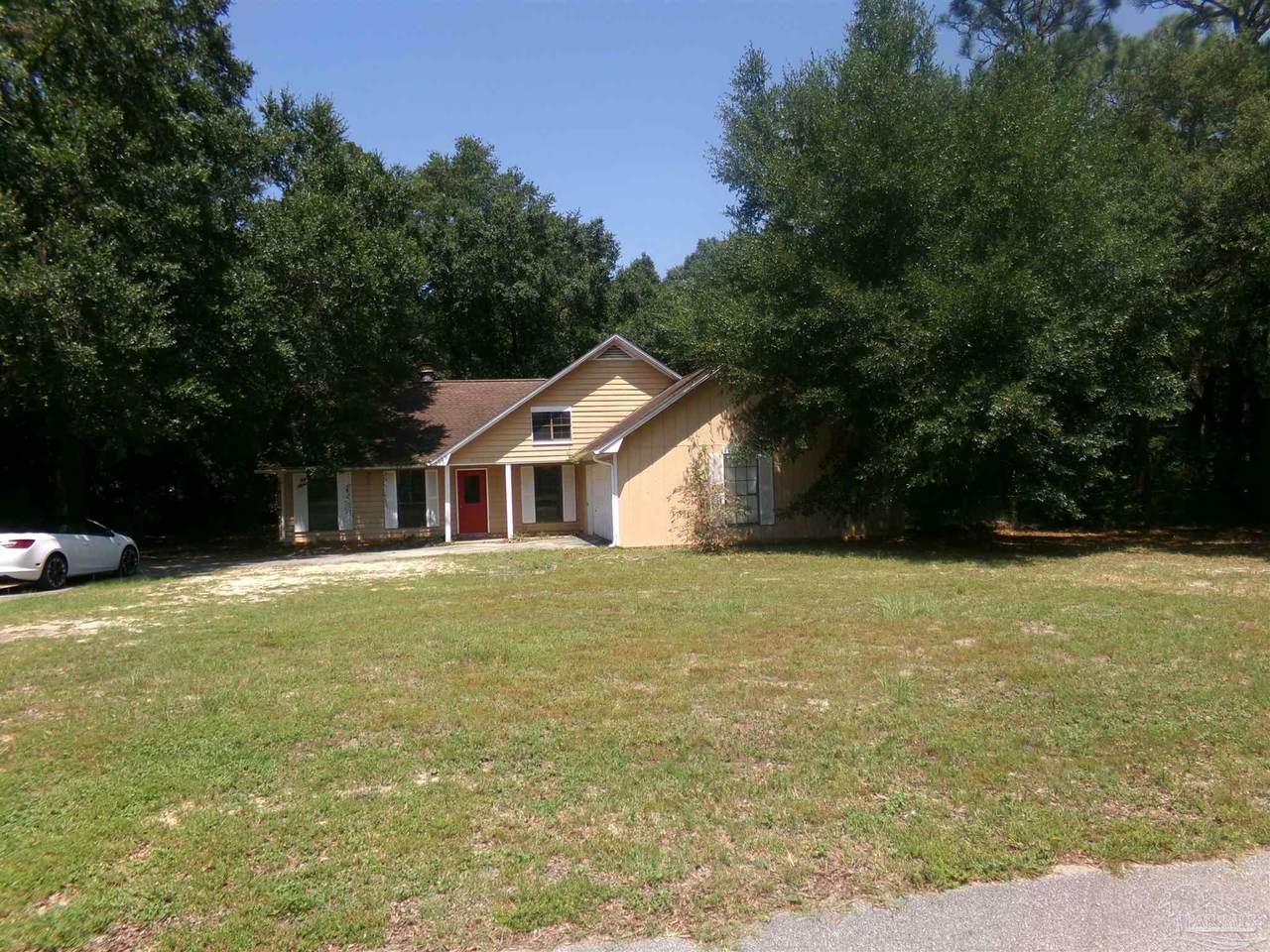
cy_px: 476
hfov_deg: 71.6
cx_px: 635
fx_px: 881
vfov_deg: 56.8
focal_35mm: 24
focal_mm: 4.3
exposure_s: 1/600
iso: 100
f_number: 3.7
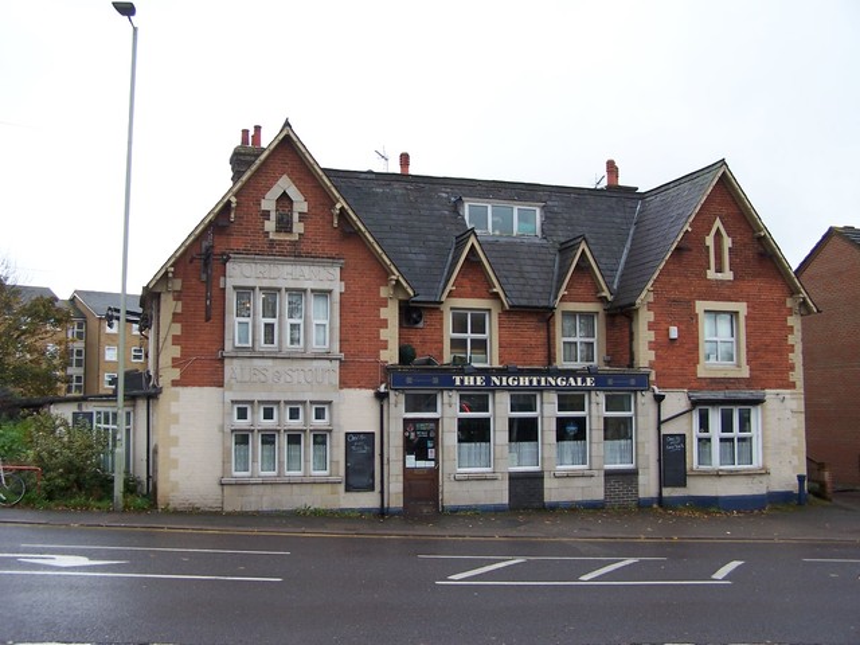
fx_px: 944
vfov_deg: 37.7
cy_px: 322
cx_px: 430
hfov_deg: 49.0
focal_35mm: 38
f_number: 2.8
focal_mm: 6.3
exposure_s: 1/90
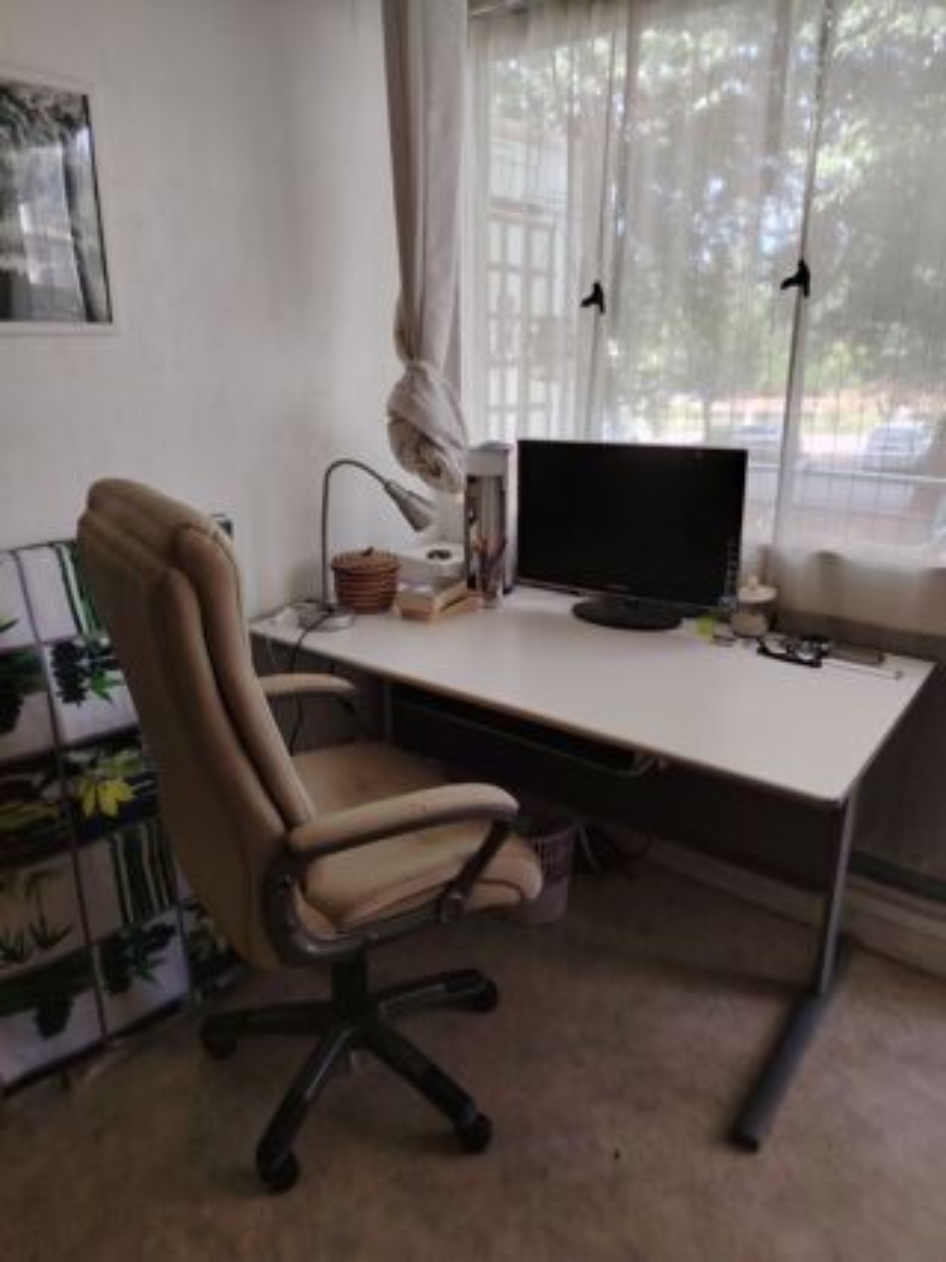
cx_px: 473
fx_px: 875
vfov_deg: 71.6
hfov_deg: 56.8
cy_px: 631
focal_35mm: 24
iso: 356
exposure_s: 1/100
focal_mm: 5.25
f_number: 1.75
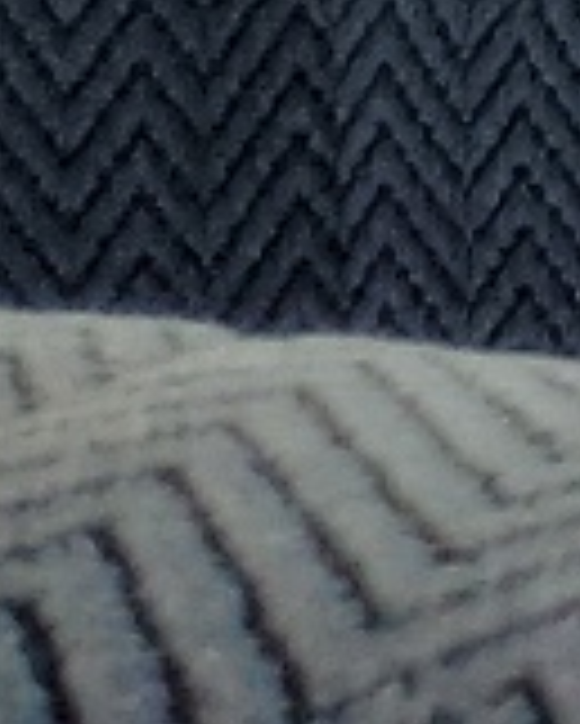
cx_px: 3538
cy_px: -1003
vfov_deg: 7.2
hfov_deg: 4.5
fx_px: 5402
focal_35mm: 252
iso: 50
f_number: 1.5
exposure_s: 1/526
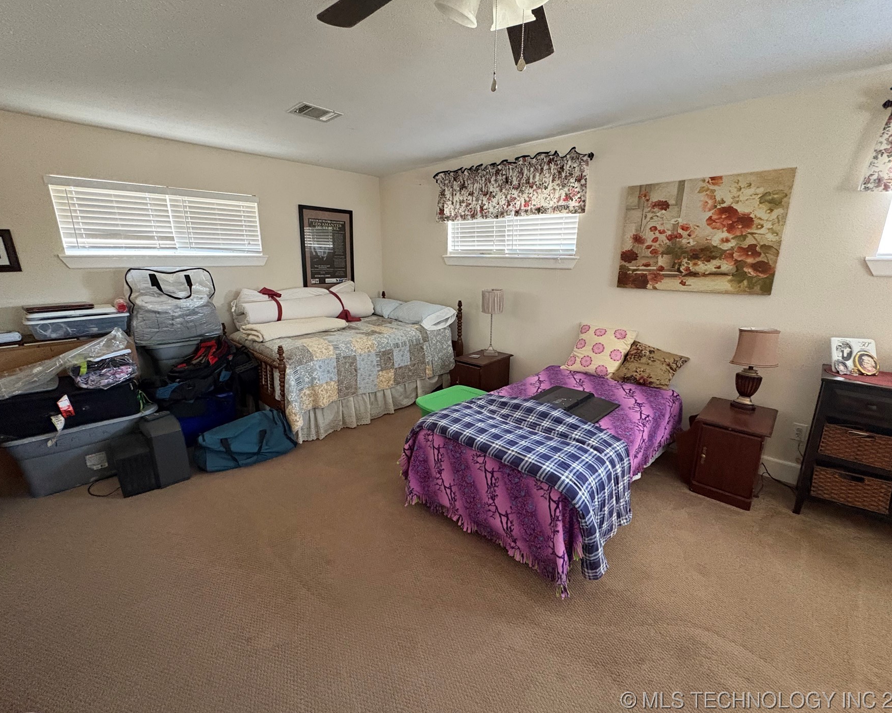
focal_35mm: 15
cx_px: 444
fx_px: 396
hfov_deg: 96.8
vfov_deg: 84.0
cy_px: 355
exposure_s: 1/52
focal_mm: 2.22
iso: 800
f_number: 2.2
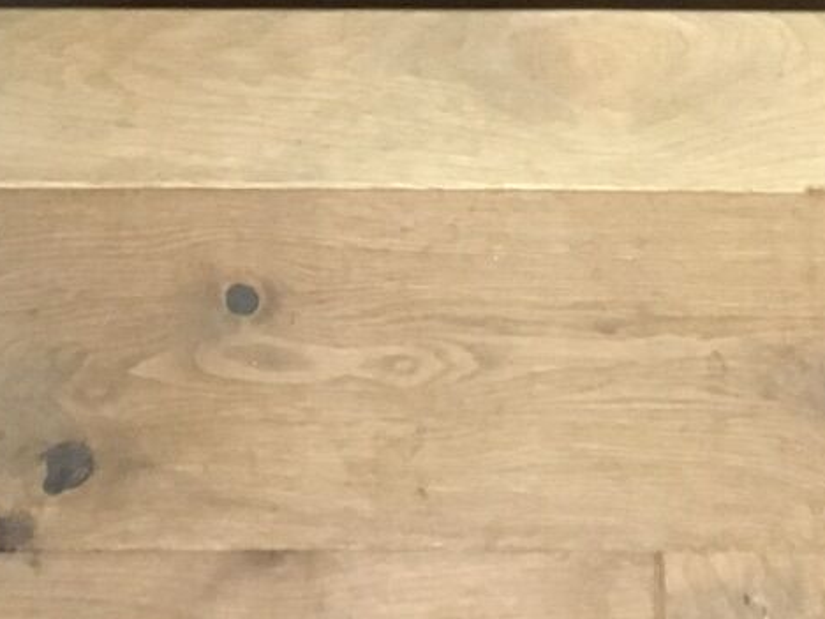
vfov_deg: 10.5
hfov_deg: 15.4
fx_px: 3027
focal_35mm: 127
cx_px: 682
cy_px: -720
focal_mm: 4.15
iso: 200
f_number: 2.2
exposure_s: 1/20
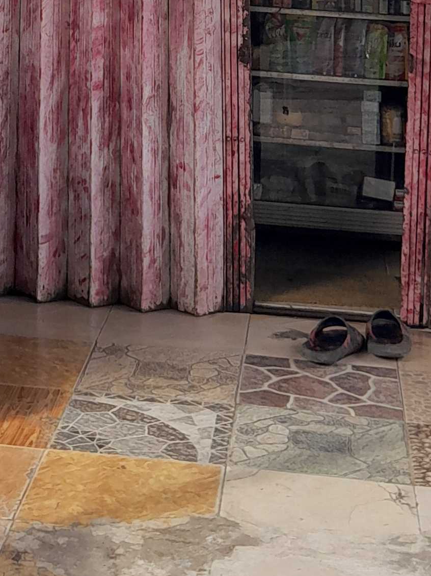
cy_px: -286
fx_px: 1561
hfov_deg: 15.3
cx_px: -36
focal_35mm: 94
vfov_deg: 18.5
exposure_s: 1/100
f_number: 1.8
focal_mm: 3.98
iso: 40
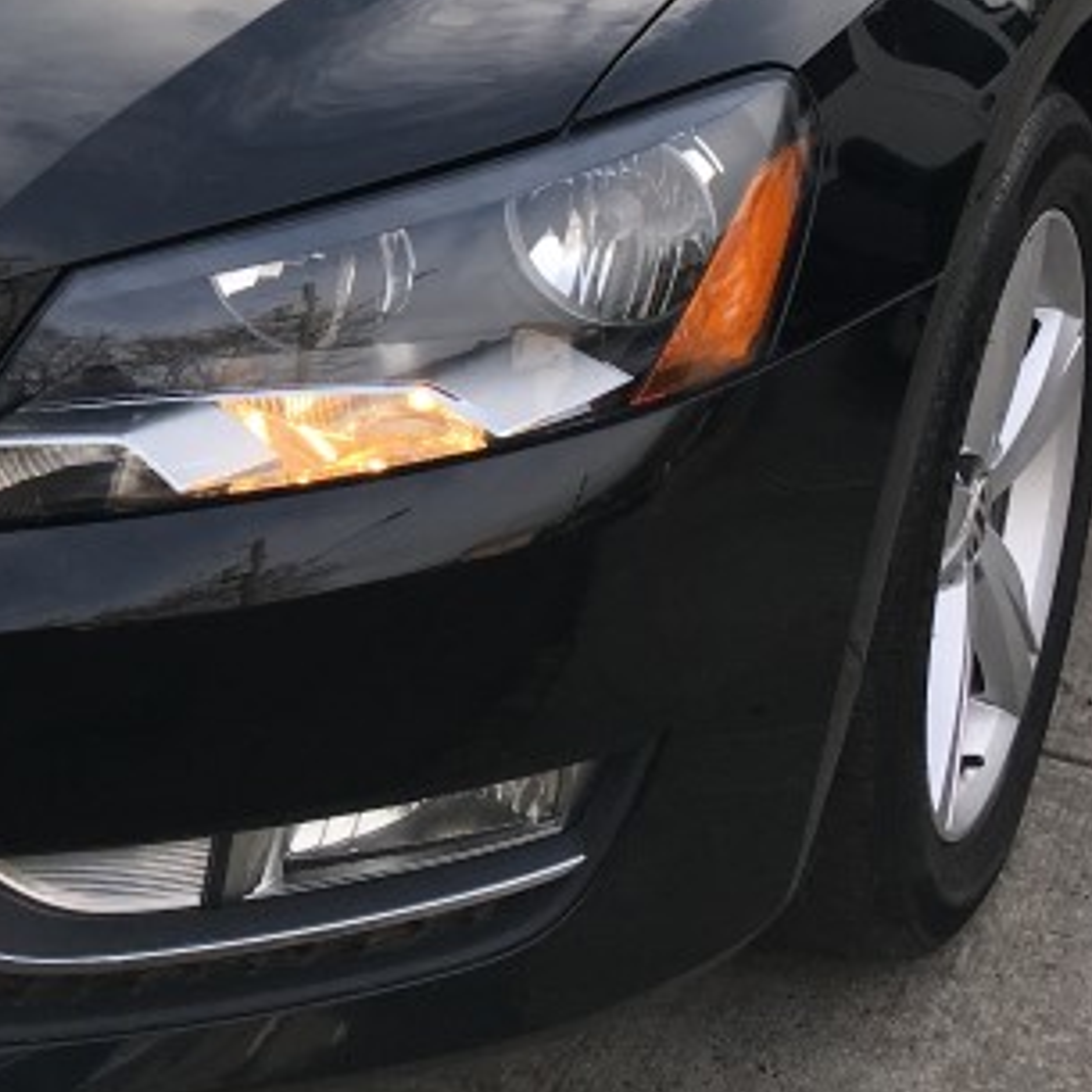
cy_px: 32
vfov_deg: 19.7
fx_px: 3069
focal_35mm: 86
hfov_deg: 19.8
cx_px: 129
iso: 25
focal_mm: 4.15
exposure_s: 1/427
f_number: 2.2
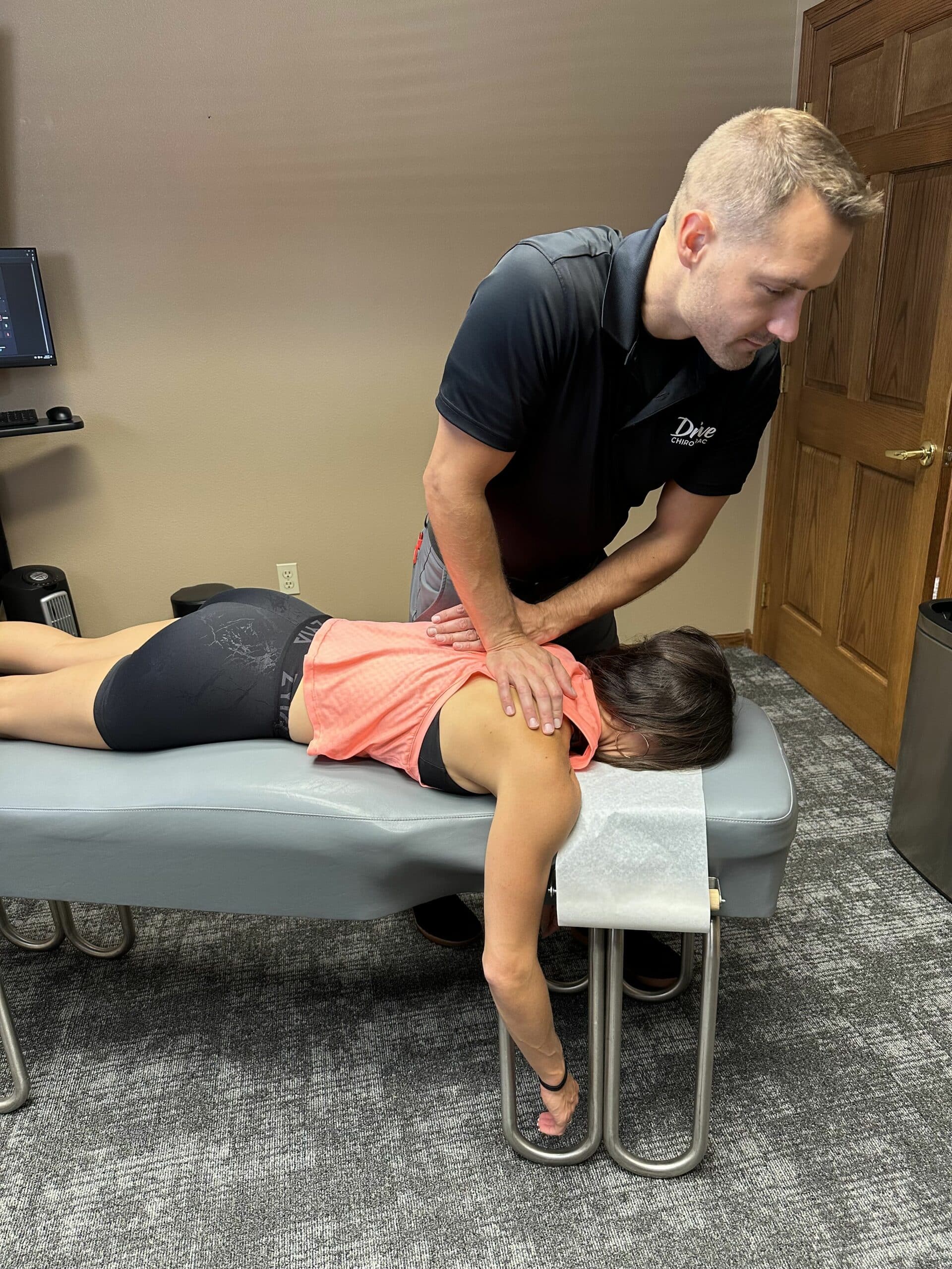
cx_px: 476
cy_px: 634
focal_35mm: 24
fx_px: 880
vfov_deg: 71.6
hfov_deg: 56.8
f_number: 1.78
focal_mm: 6.86
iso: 250
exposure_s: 1/60
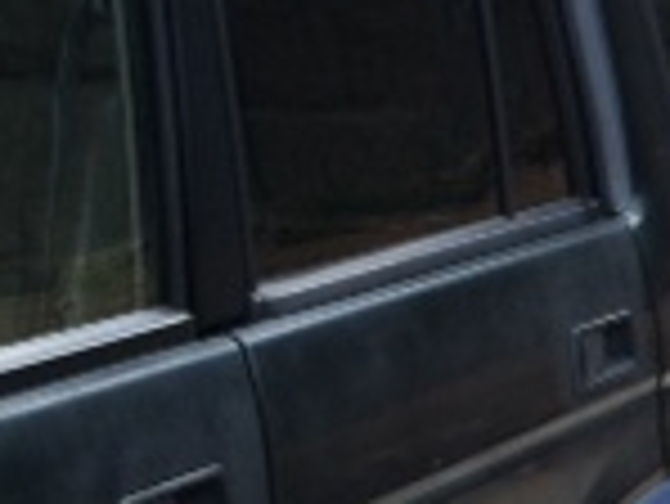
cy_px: -126
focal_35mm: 150
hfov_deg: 12.4
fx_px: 2906
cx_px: 1052
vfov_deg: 9.7
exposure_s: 1/182
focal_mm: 3.85
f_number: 2.8
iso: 80
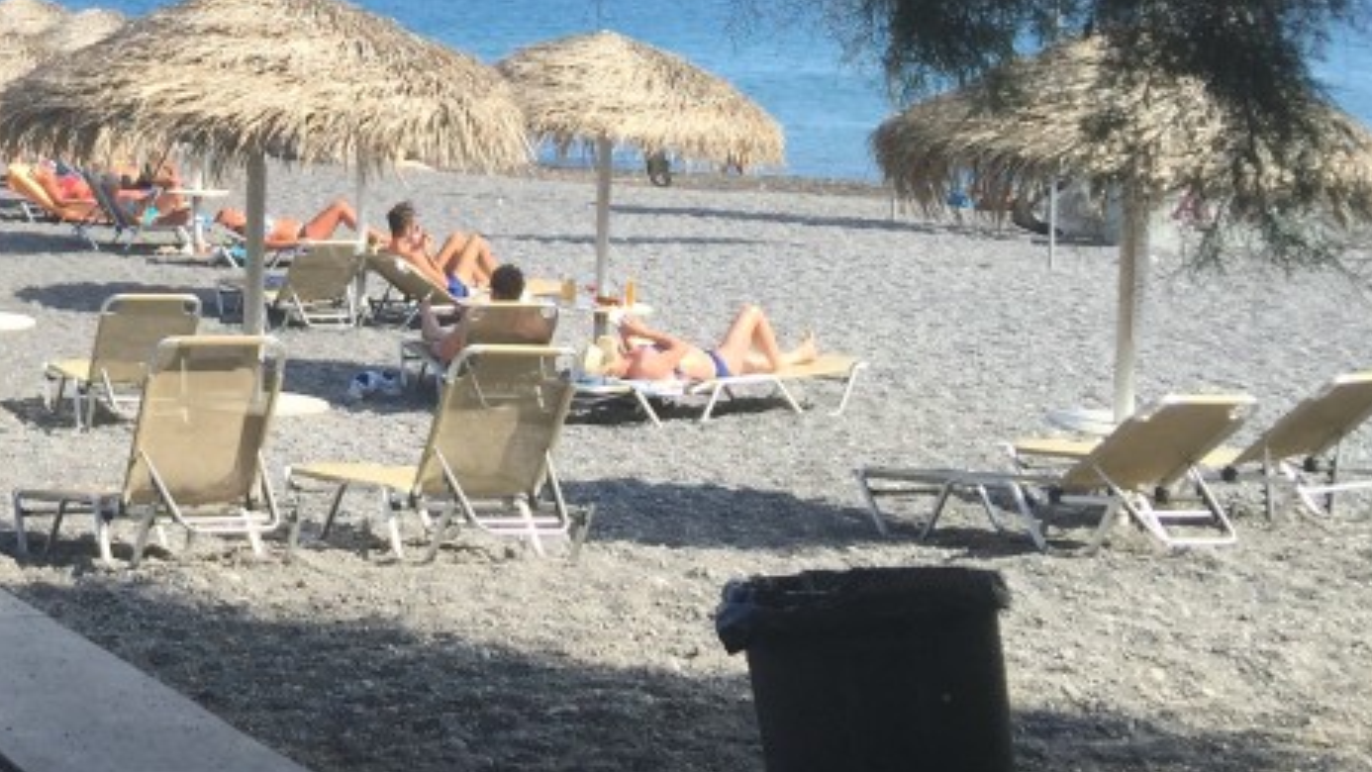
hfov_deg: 28.8
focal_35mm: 70
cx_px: 110
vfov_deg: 16.8
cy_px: -30
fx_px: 2547
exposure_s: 1/1099
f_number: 2.2
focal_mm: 4.15
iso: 32
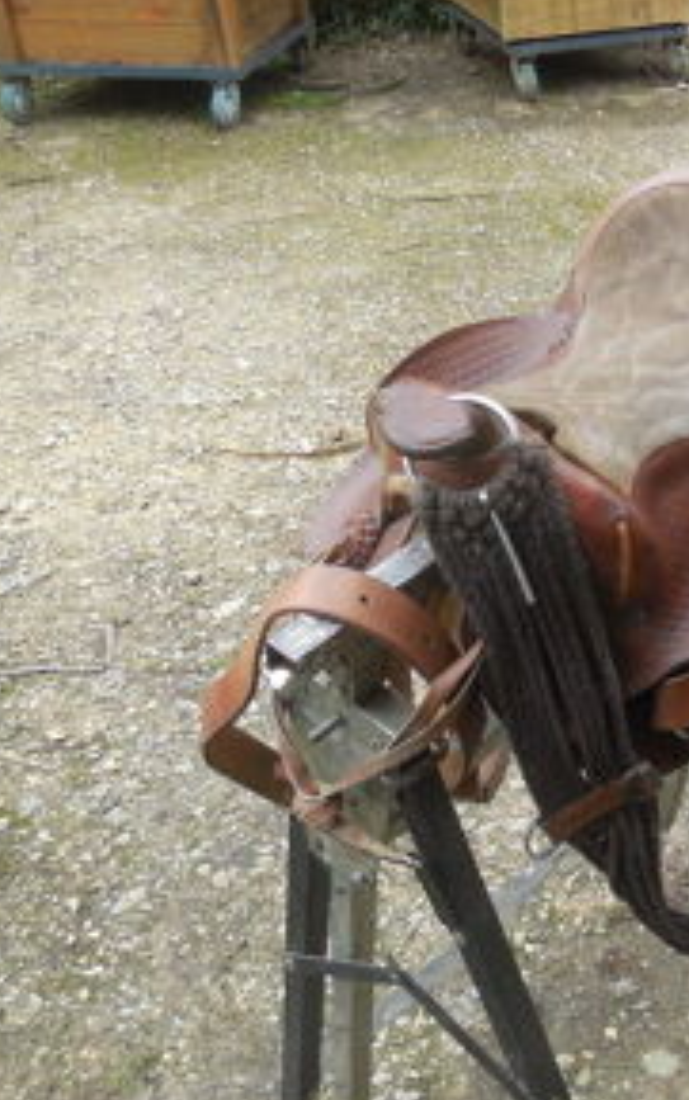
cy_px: 552
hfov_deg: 27.2
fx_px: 1320
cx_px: 731
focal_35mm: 44
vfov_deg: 45.2
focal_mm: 4.5
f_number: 3.1
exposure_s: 1/200
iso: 125
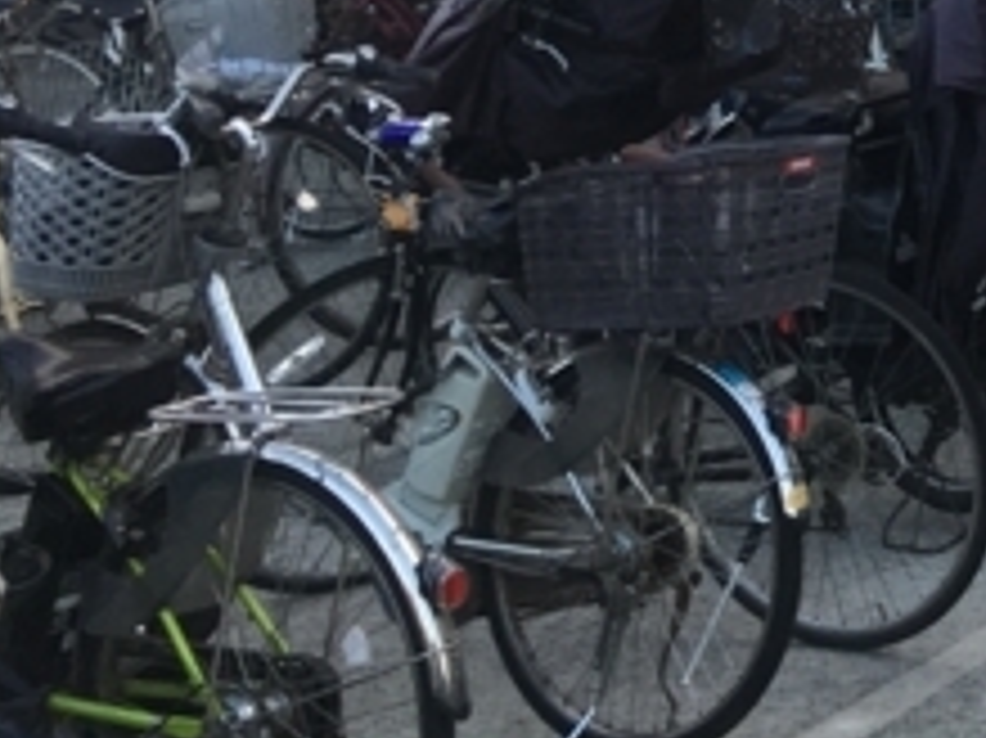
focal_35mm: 106
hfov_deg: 16.2
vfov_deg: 12.7
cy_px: -598
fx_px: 3018
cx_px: 1670
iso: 25
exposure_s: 1/156
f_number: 2.2
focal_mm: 4.15
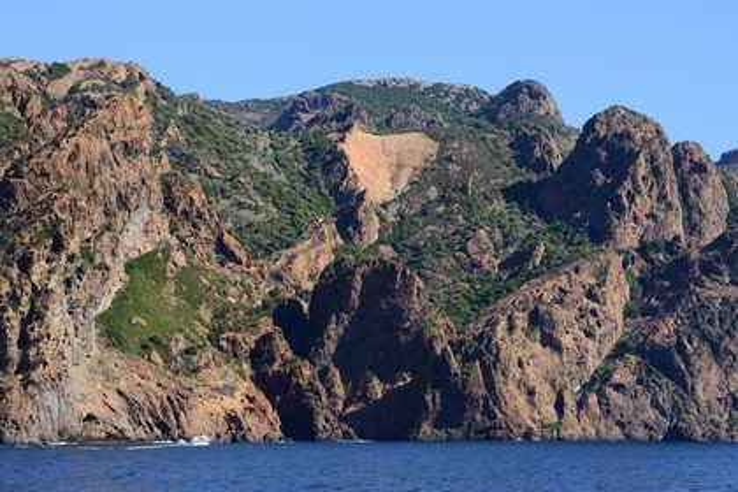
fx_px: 2152
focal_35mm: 105
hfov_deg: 19.5
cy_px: 246
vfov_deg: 13.0
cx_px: 369
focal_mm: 105
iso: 400
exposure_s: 1/640
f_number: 10
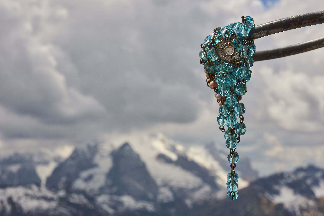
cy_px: 108
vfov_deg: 17.9
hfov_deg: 26.7
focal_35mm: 76
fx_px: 684
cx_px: 162
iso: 125
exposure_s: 1/250
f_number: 11
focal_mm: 27.98
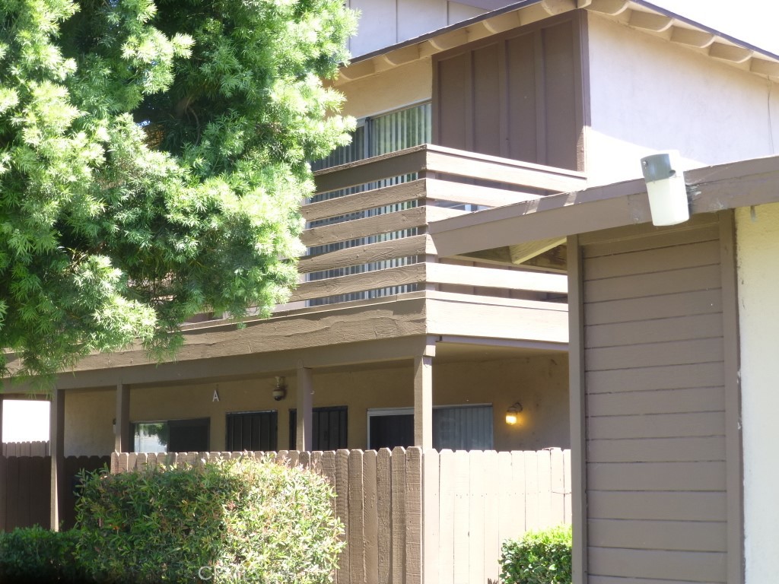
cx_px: 390
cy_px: 292
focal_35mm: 62
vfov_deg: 23.7
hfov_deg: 31.2
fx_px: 1395
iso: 100
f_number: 4.8
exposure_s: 1/80
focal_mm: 11
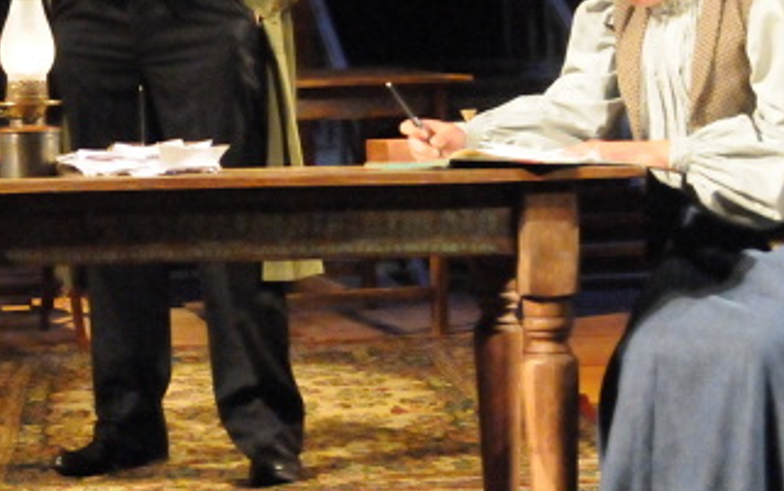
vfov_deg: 11.4
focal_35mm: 114
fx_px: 2437
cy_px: 24
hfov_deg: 18.1
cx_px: 176
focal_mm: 24
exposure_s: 1/60
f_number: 3.8
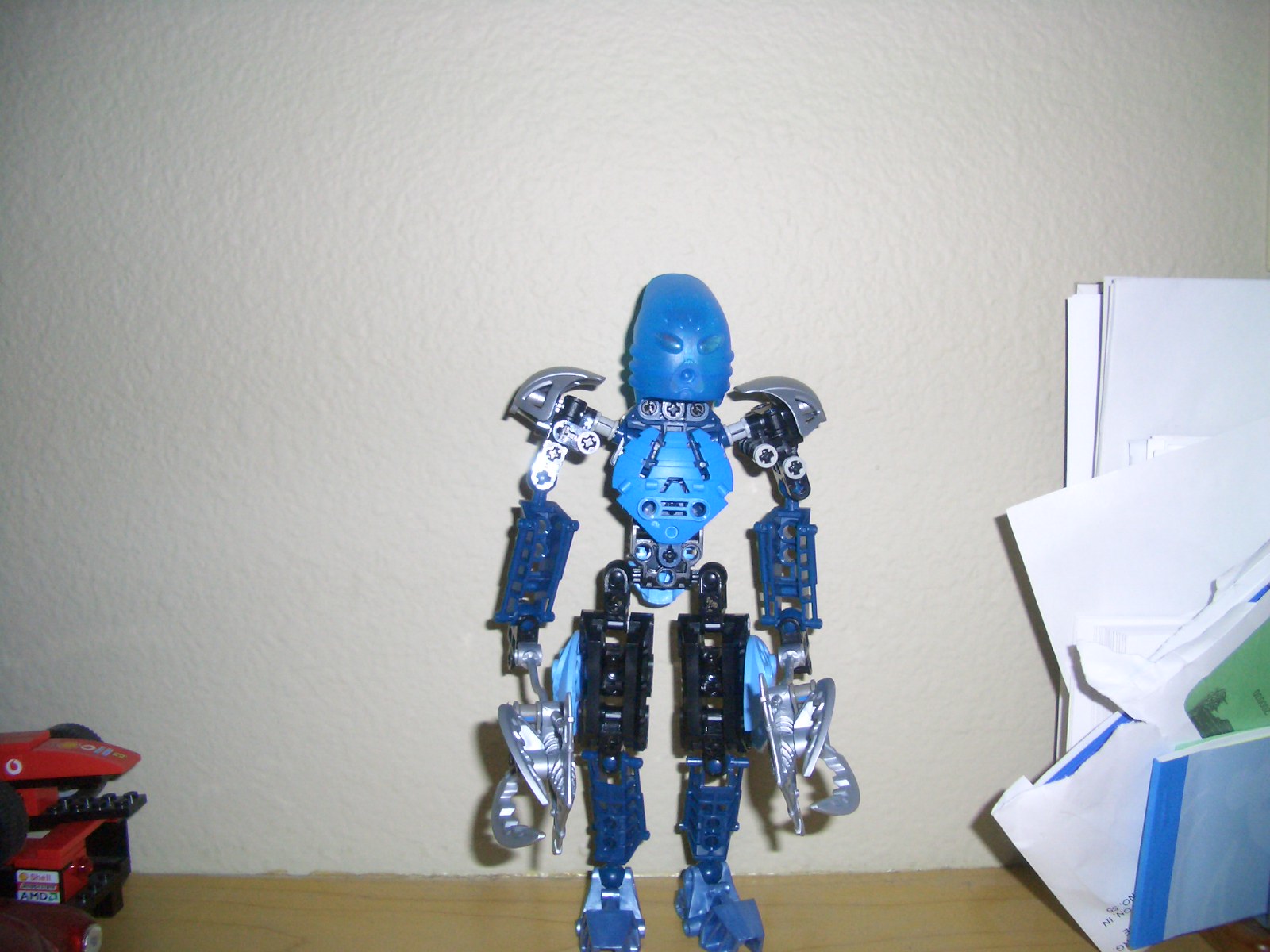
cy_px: 476
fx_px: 1284
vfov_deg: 40.7
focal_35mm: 35
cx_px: 635
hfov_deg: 52.6
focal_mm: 5.8
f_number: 2.6
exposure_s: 1/60
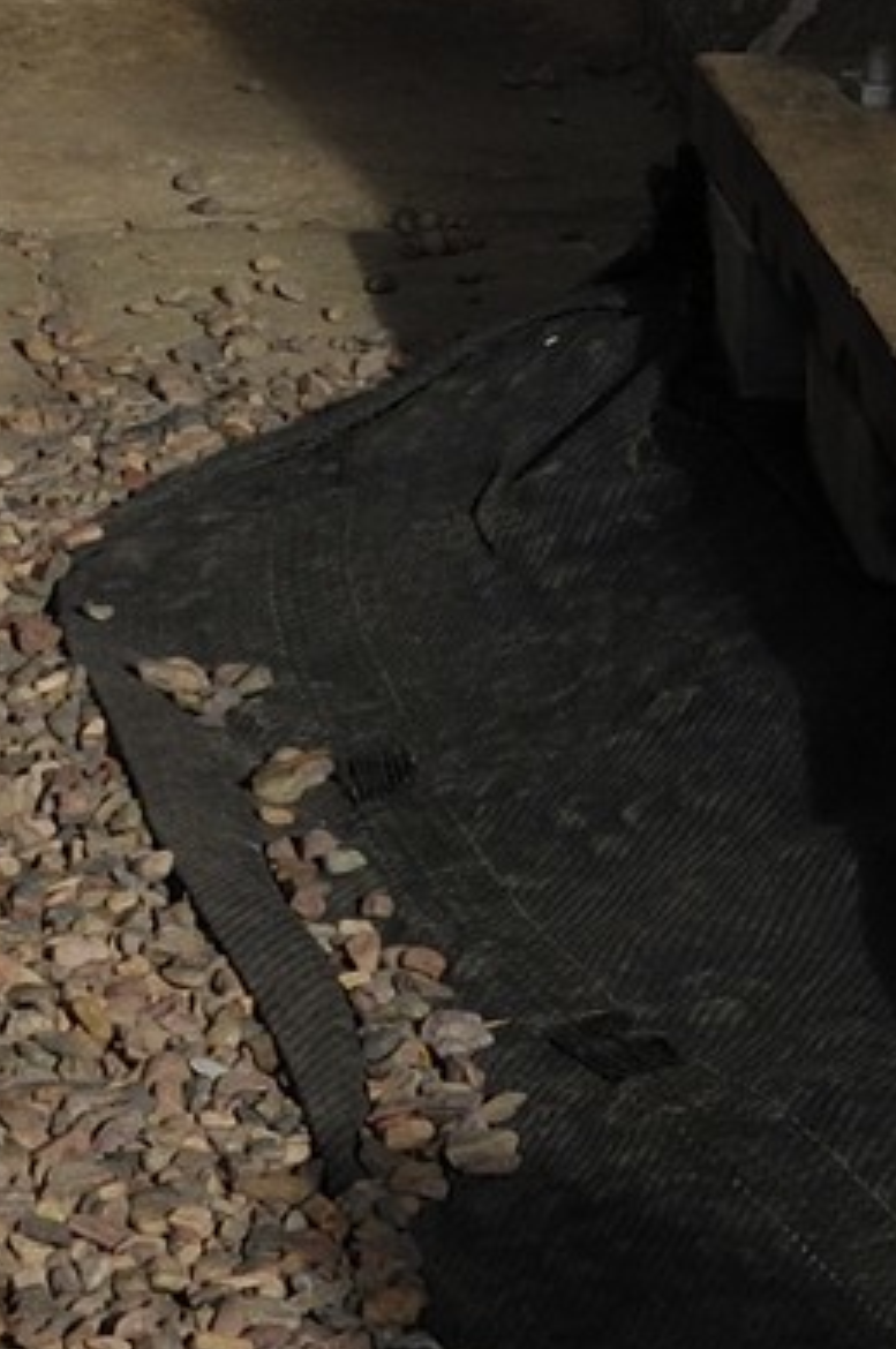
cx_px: -664
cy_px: -2385
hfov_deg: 4.3
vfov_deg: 6.1
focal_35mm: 315
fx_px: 11791
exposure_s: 1/160
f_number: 8
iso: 100
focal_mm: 34
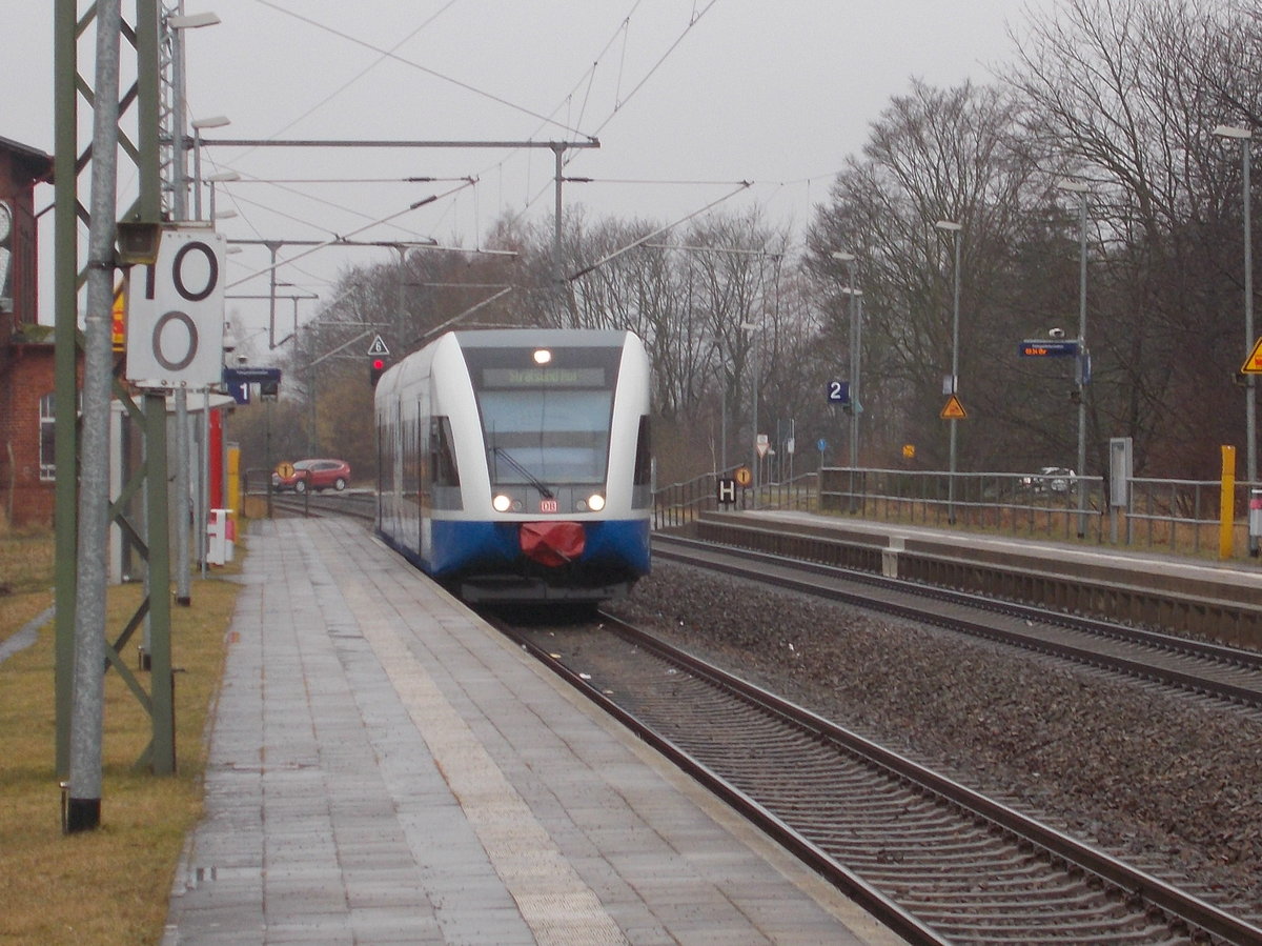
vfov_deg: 19.4
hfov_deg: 25.7
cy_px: 473
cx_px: 631
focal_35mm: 76
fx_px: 2770
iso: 80
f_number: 5.8
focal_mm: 13.5
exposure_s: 1/80
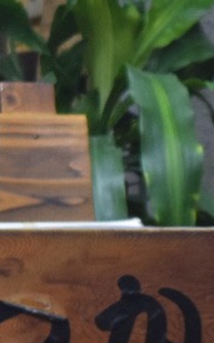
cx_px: 190
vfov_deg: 4.2
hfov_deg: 2.6
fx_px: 4643
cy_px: 416
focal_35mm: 497
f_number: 6.3
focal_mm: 55
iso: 1250
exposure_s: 1/15
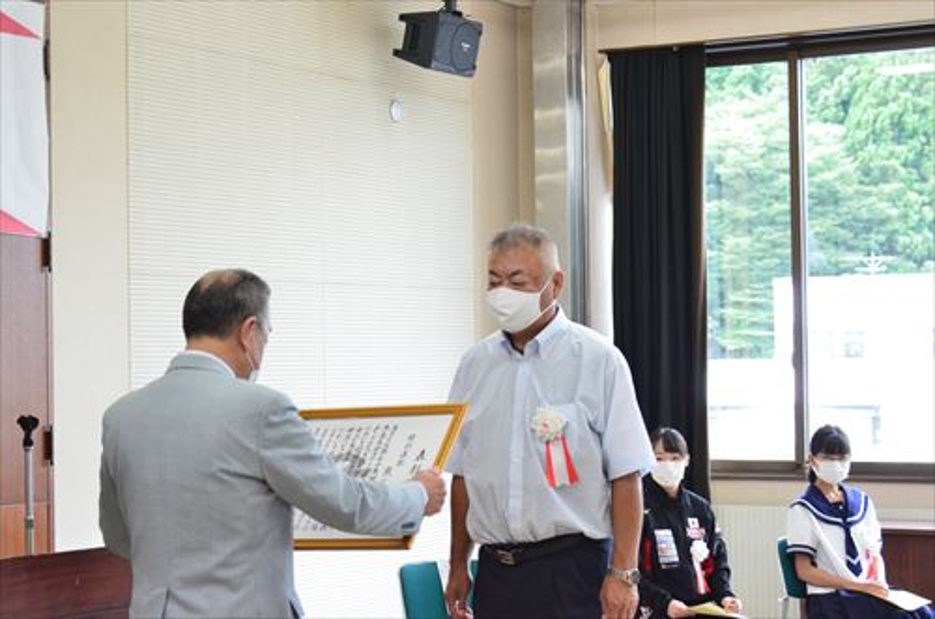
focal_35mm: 78
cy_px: 310
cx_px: 468
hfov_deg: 26.0
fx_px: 2021
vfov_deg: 17.4
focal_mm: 52
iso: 3200
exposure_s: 1/320
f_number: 5.6
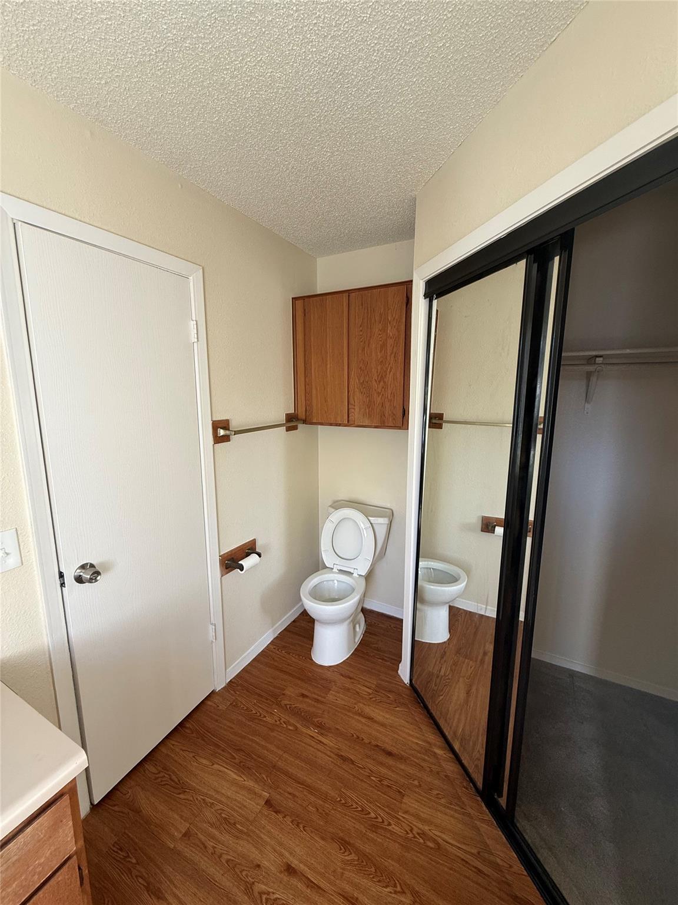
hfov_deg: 85.7
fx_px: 366
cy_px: 452
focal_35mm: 14
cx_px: 339
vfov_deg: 102.1
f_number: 2.2
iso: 125
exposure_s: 1/99
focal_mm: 2.22
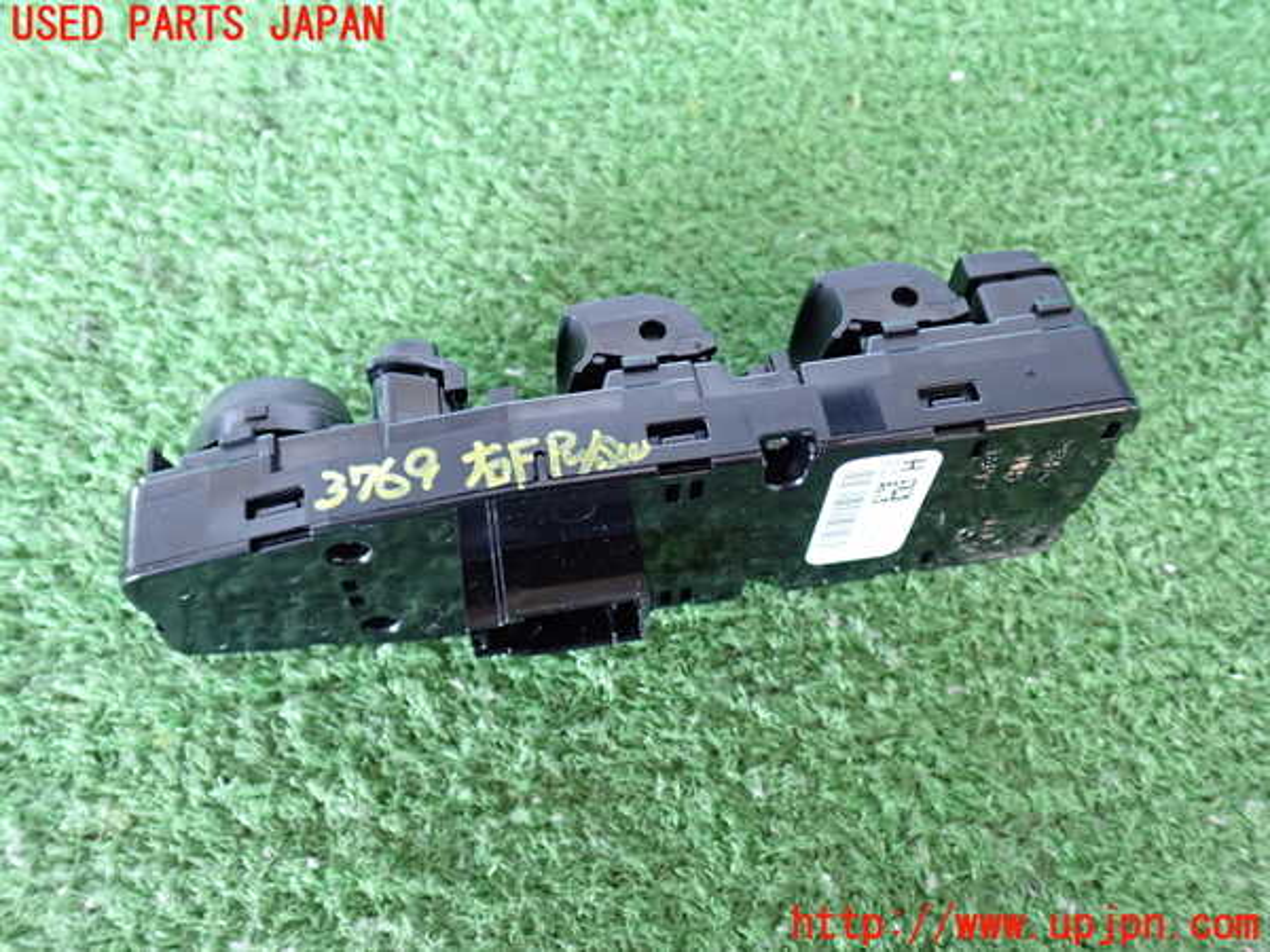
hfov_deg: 56.8
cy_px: 476
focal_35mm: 32
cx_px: 635
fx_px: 1174
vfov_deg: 44.2
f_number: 2.4
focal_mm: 5.79
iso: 640
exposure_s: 1/30
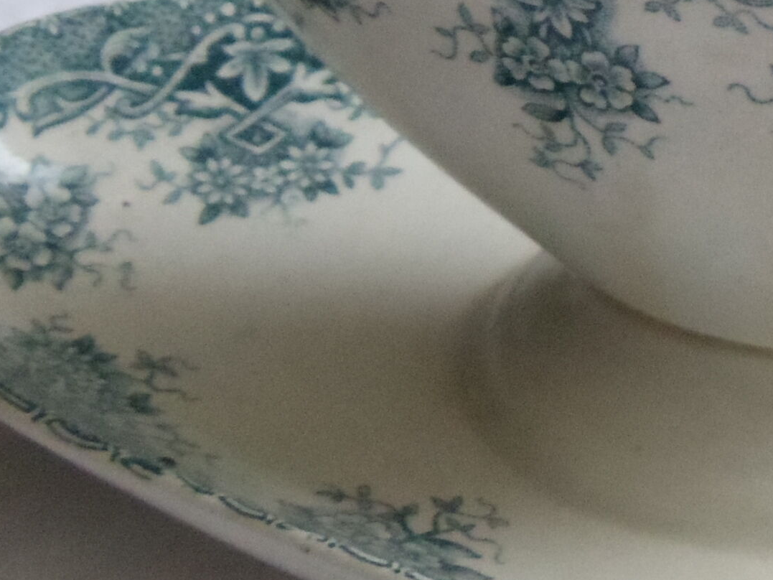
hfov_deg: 13.0
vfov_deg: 9.9
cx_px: 812
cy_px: 16
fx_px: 3328
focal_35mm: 149
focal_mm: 6
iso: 800
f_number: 3.5
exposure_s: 1/30
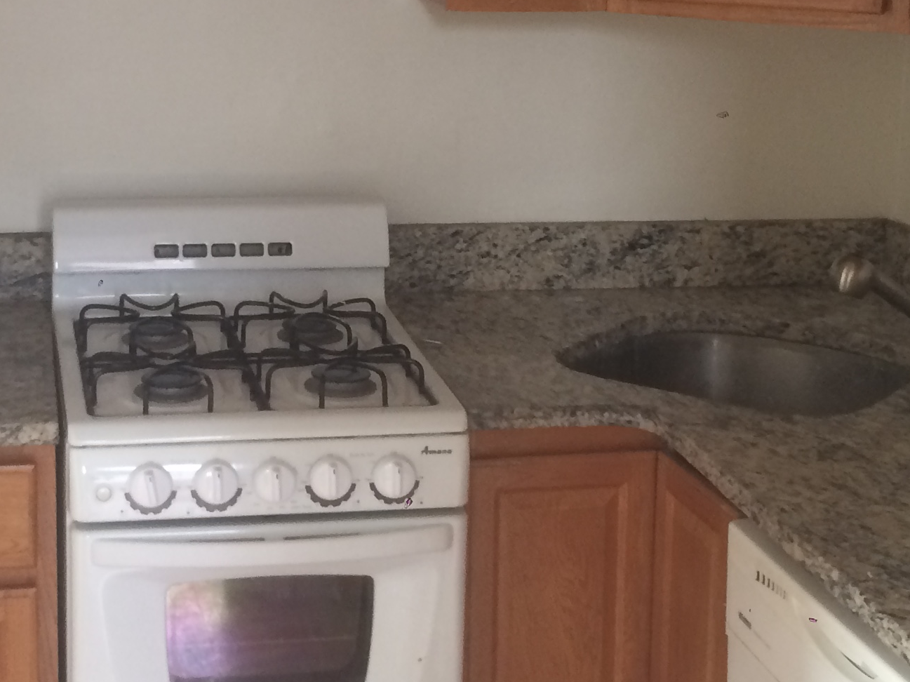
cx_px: 322
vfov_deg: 20.0
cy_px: 175
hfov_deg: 26.6
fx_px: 1919
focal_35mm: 73
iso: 100
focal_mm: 4.15
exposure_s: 1/30
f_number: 2.2
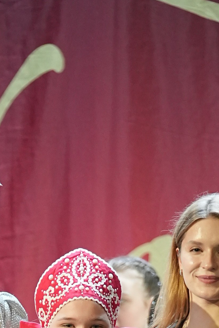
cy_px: 511
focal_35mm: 912
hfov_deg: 1.5
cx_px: 82
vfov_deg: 2.3
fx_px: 8321
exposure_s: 1/400
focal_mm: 182
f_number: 2.8
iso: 2500
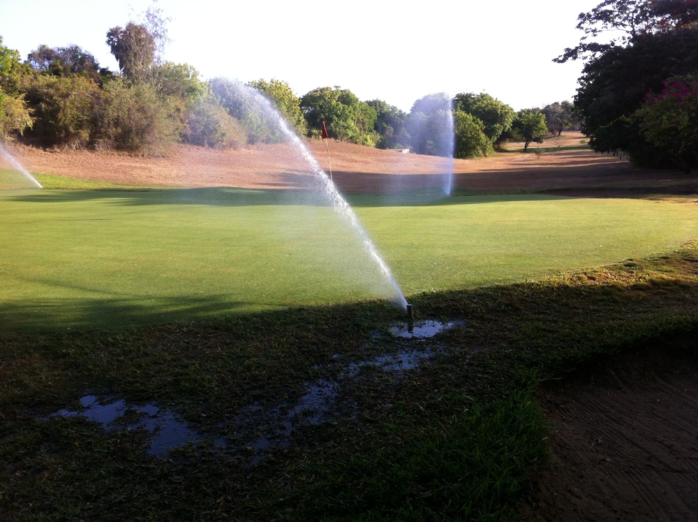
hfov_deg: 52.7
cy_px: 261
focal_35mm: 35
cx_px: 349
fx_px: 705
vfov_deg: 40.6
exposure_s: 1/413
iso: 80
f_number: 2.8
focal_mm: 3.85
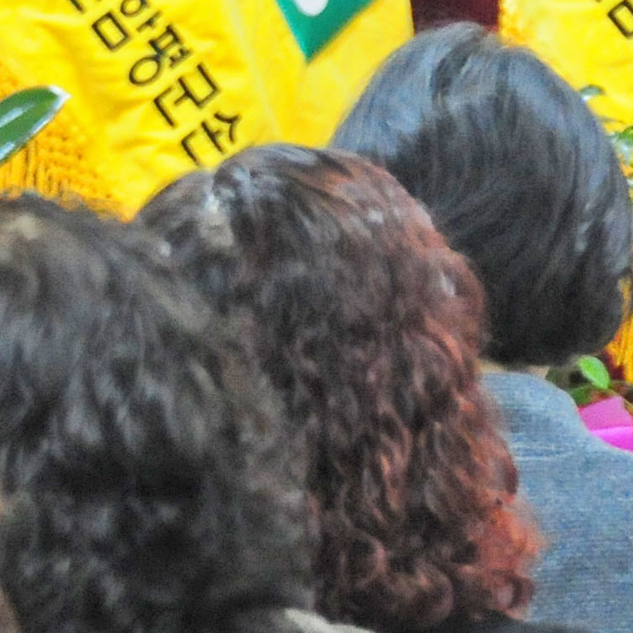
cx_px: 1615
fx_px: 12248
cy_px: -291
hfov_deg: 2.9
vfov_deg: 3.0
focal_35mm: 592
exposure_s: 1/30
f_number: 5
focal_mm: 82
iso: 1600
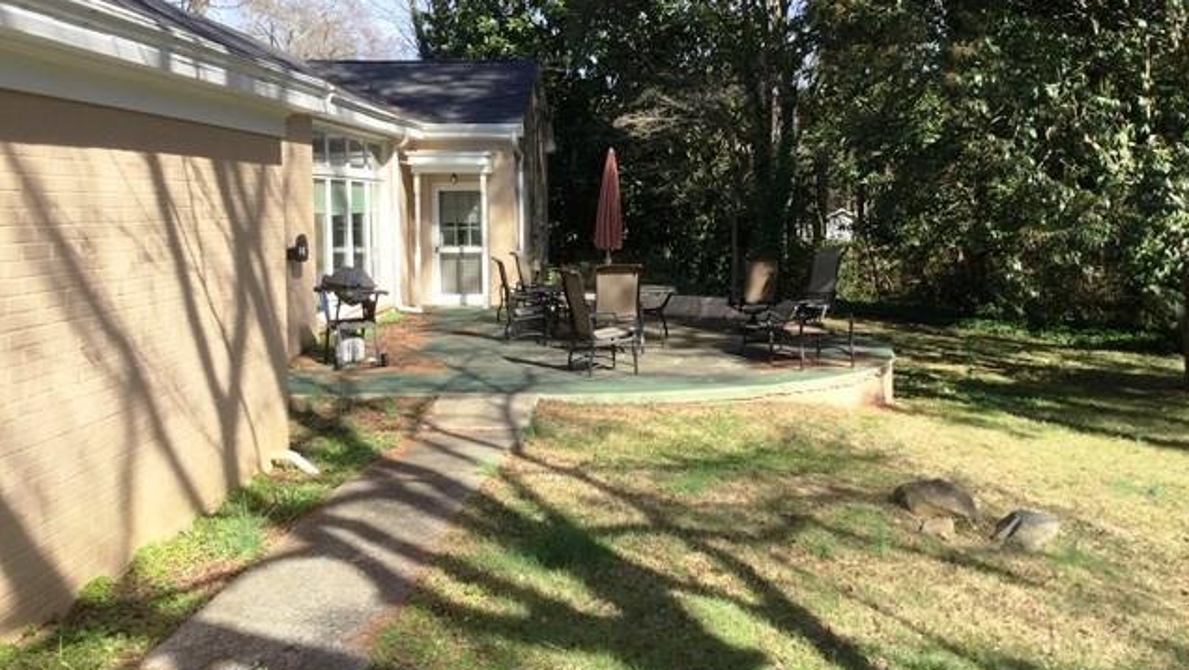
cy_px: 277
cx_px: 596
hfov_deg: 58.0
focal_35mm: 34
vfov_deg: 34.6
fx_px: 1072
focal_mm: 3.3
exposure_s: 1/586
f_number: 2.4
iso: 25
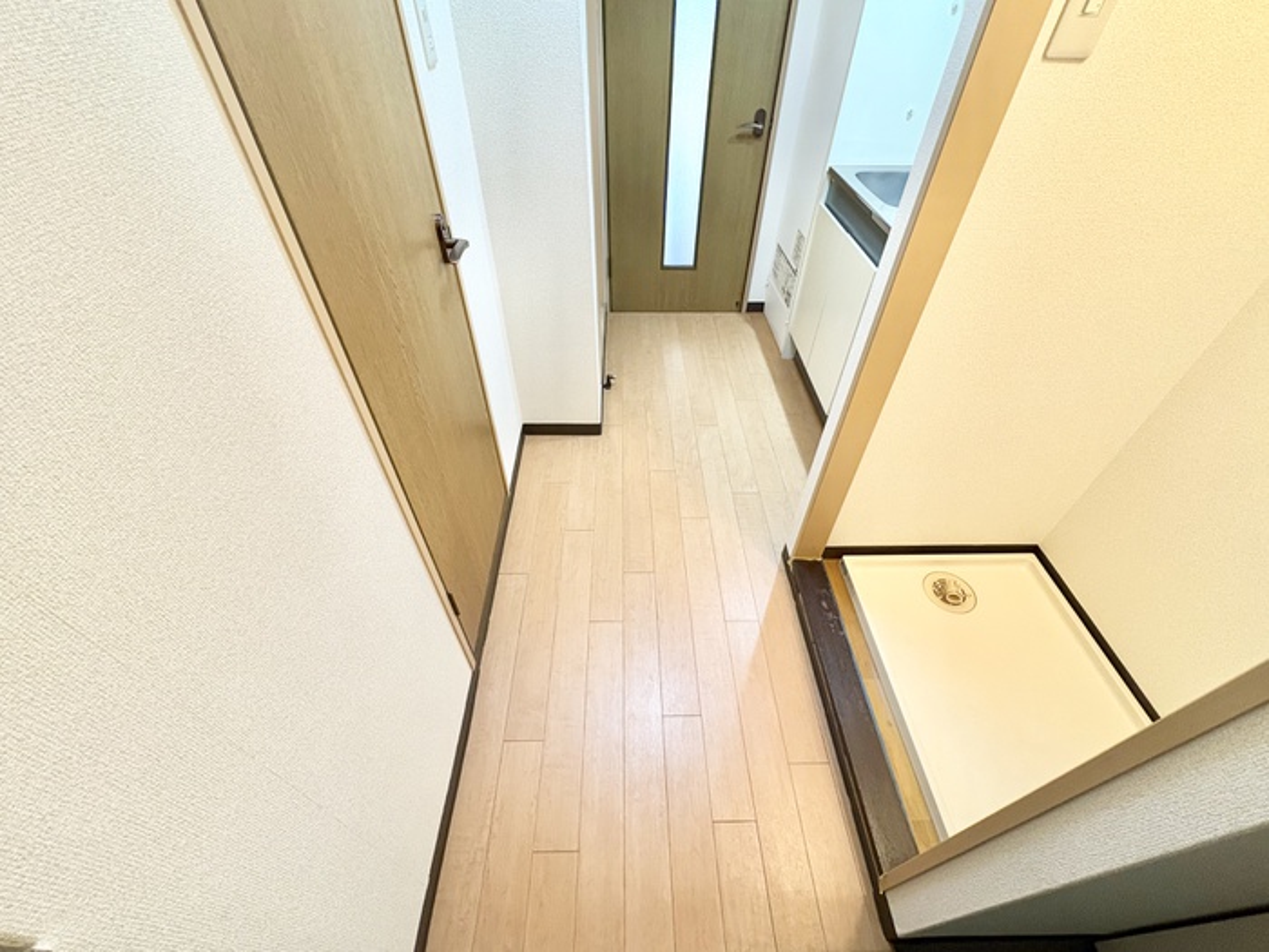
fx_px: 513
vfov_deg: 85.7
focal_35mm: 14
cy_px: 476
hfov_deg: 102.1
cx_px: 634
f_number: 2.2
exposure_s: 1/60
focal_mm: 2.22
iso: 320
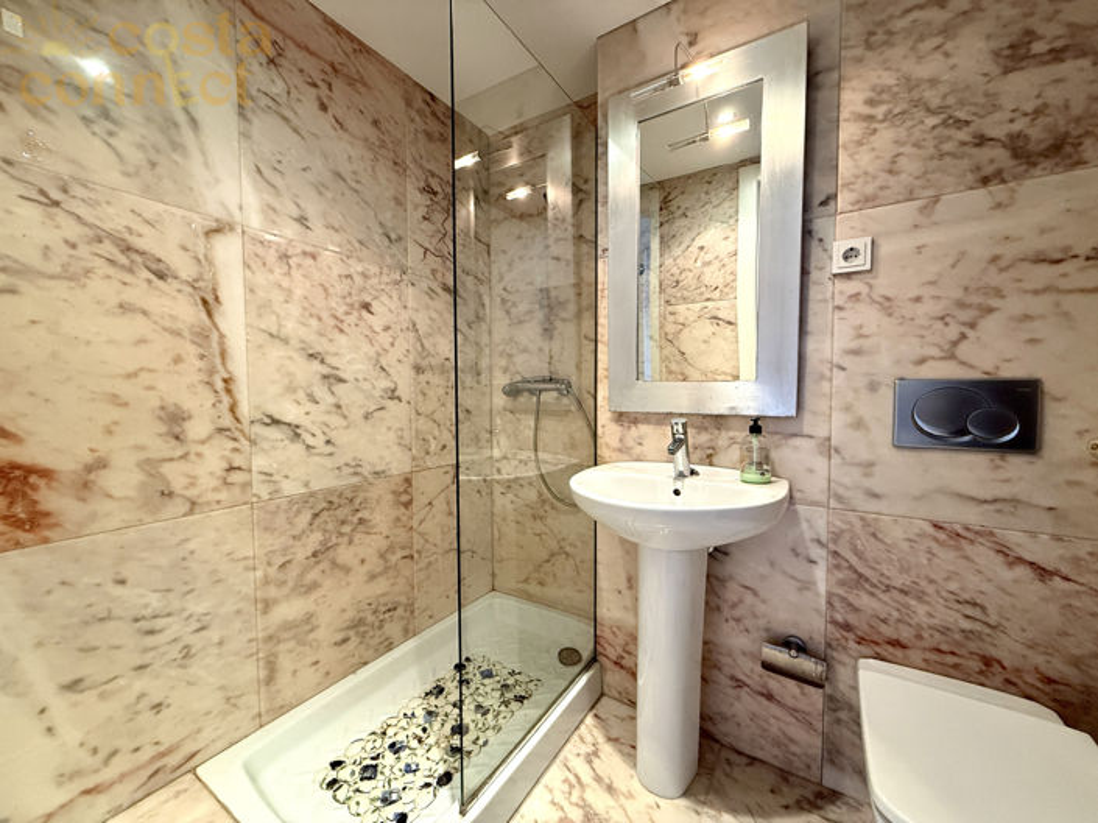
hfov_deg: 102.1
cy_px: 412
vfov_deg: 85.6
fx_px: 444
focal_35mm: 14
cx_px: 549
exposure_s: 1/50
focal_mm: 2.22
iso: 320
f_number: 2.2
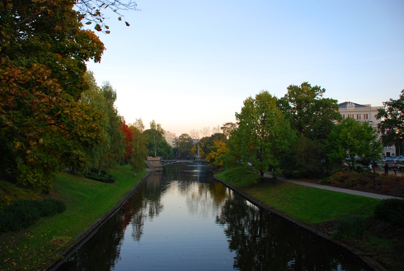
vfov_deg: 46.6
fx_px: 315
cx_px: 196
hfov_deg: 65.4
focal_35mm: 28
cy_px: 138
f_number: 3.5
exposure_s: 1/60
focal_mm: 18
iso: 200
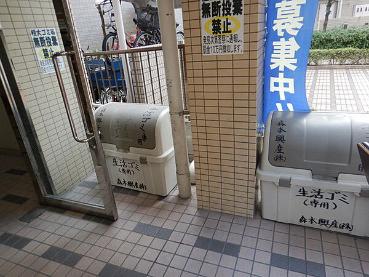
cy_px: 138
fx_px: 256
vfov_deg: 56.8
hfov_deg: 71.6
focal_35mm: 24
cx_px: 184
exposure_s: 1/30
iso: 180
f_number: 2.8
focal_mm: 4.3
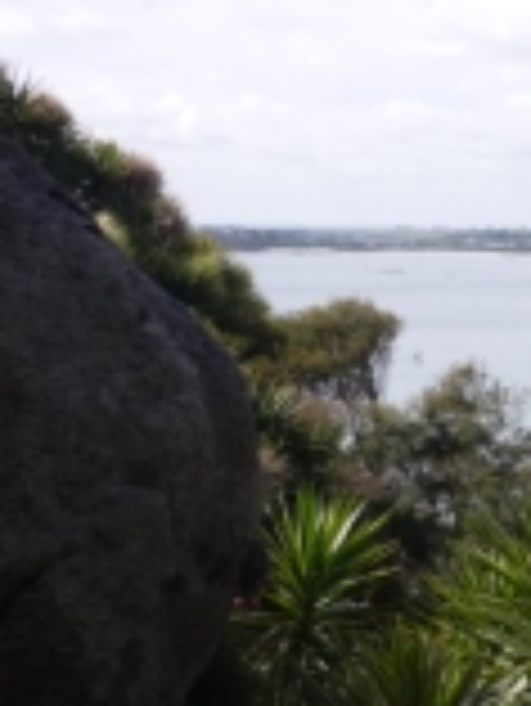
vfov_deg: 20.8
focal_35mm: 94
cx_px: 882
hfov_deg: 14.3
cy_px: 400
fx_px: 1920
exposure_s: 1/160
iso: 100
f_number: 8
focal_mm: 5.5
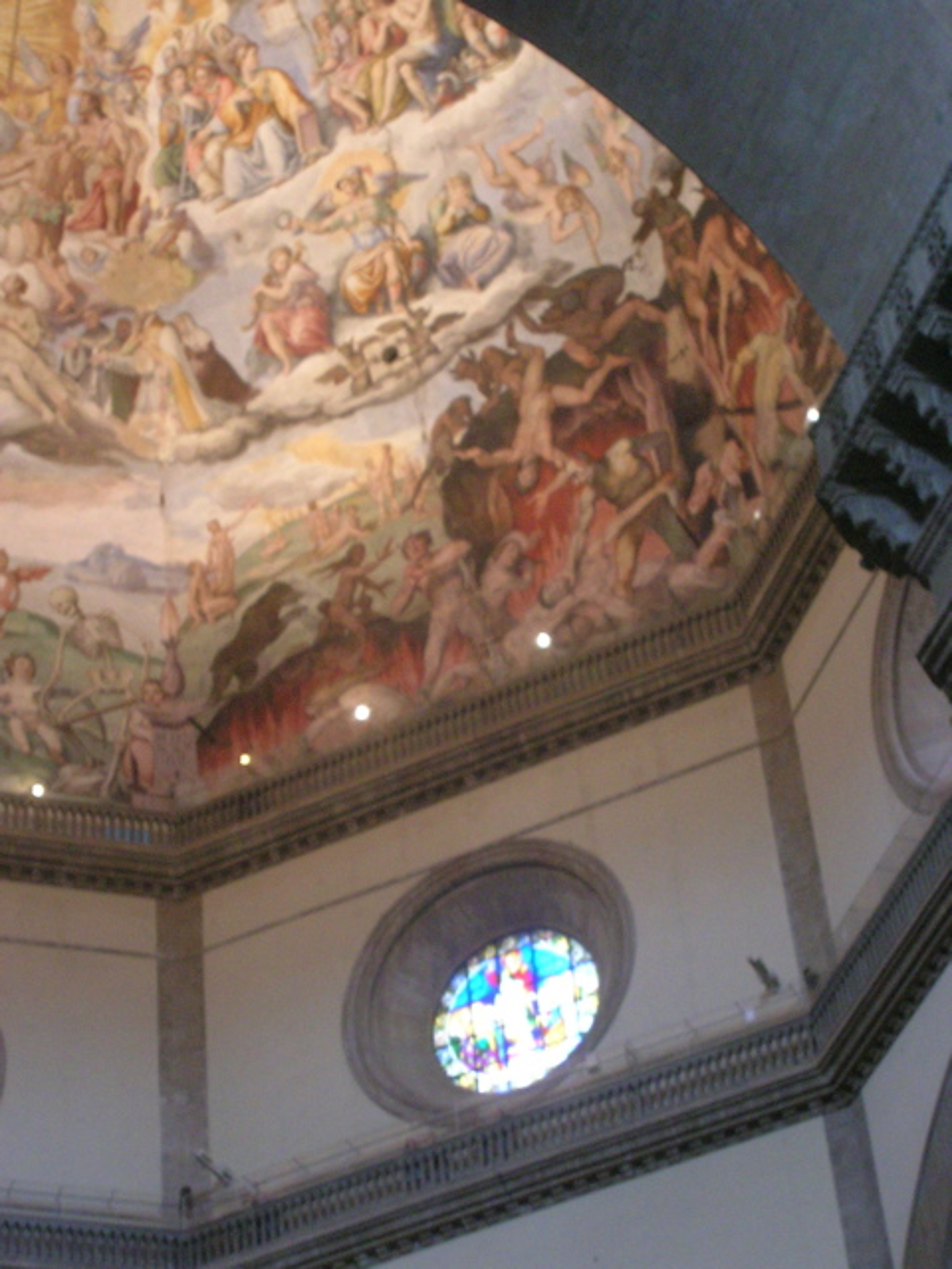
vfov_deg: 21.8
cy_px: 634
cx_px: 476
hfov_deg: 16.4
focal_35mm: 90
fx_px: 3300
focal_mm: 13.6
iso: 200
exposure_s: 1/3
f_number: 4.3
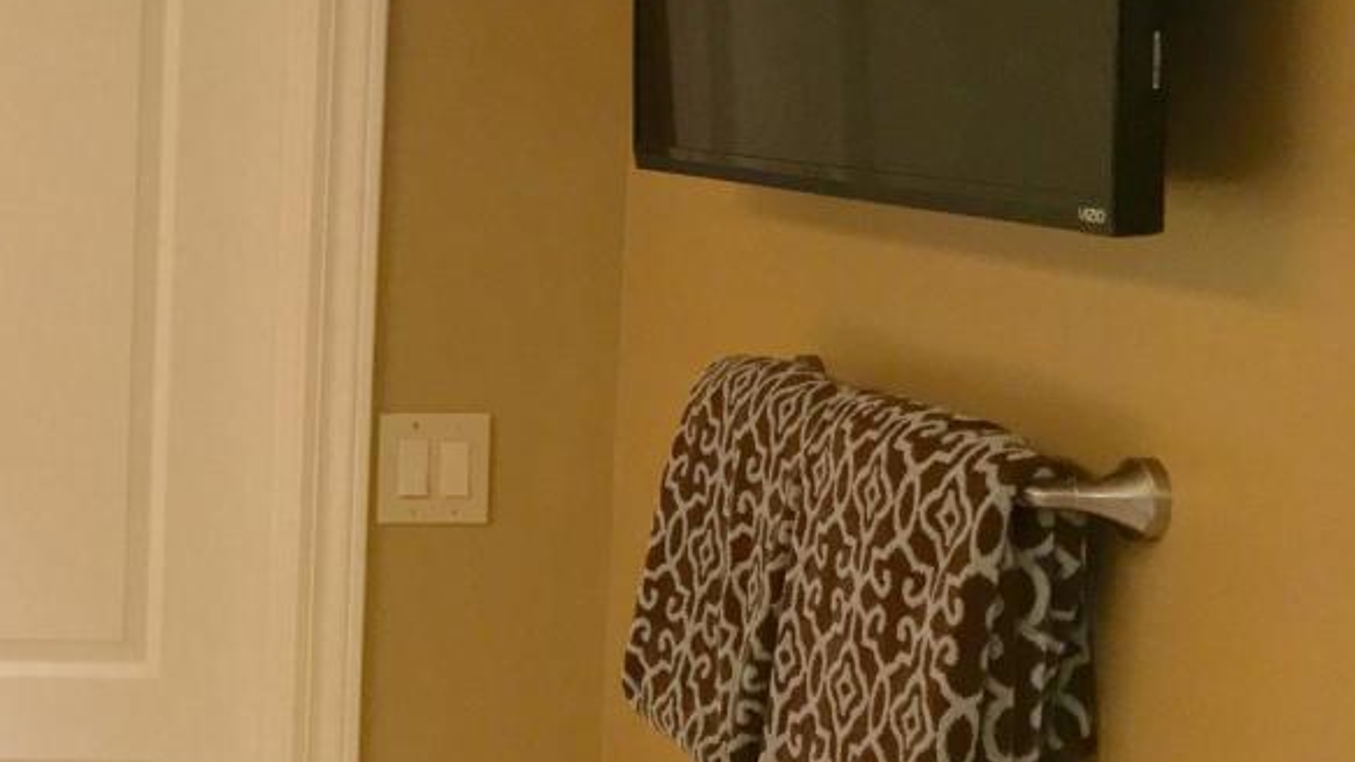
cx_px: -180
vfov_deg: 16.3
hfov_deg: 26.1
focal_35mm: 74
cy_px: 381
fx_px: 2659
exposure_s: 1/30
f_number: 2.2
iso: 125
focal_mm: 4.15
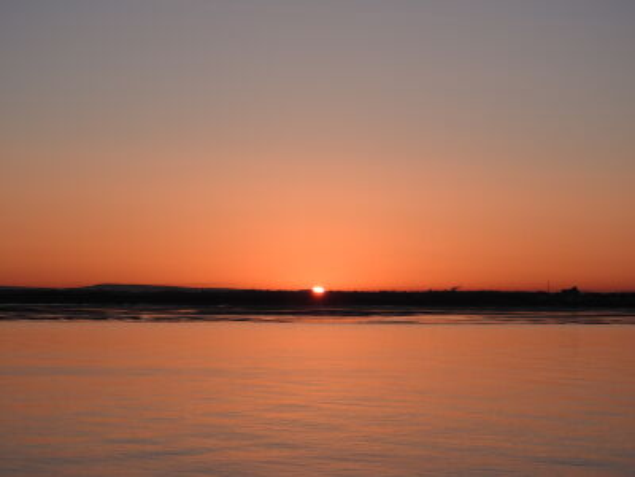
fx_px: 1926
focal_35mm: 105
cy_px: 238
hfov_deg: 18.7
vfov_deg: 14.1
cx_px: 318
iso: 100
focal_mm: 18.8
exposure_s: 1/500
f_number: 4.8
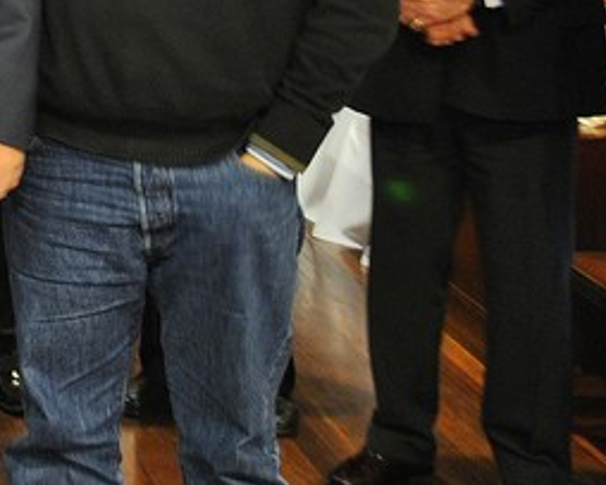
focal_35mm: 119
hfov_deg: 15.3
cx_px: -203
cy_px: -91
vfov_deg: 12.6
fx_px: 2133
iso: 400
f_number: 4
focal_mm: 24
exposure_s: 1/2.5
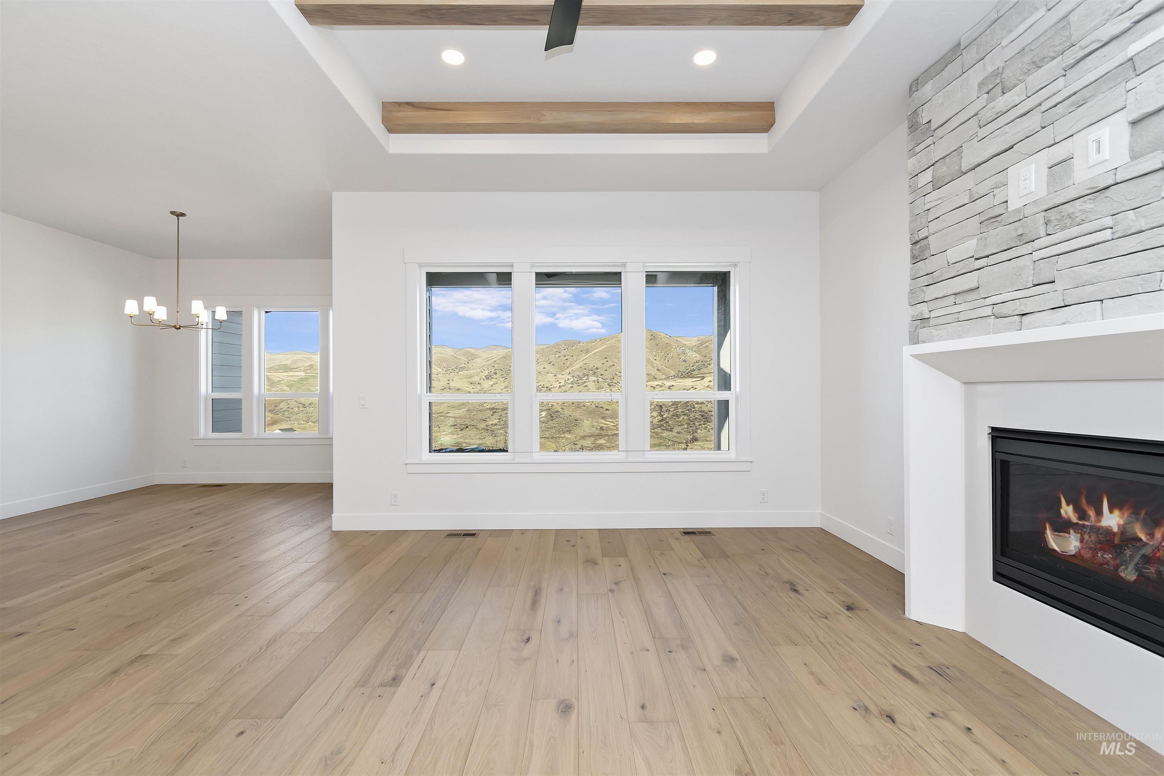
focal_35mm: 15
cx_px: 582
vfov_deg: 77.3
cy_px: 388
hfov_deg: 100.4
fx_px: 485
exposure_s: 1/30
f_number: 6.3
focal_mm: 10
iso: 320
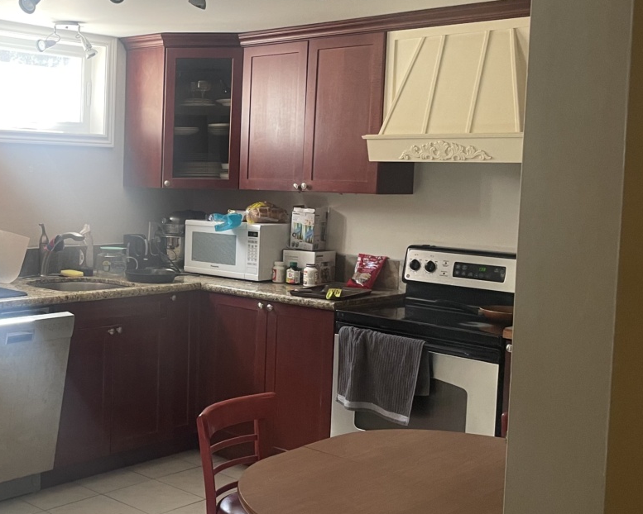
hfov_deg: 35.8
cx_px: 67
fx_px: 933
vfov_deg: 30.8
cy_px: 234
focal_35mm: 49
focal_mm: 4.2
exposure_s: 1/60
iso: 125
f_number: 1.6
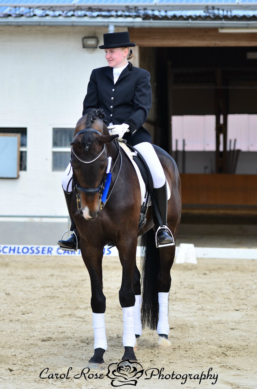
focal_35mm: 138
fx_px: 1484
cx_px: 128
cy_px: 194
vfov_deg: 14.9
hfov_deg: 9.9
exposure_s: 1/800
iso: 100
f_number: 2.8
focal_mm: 92
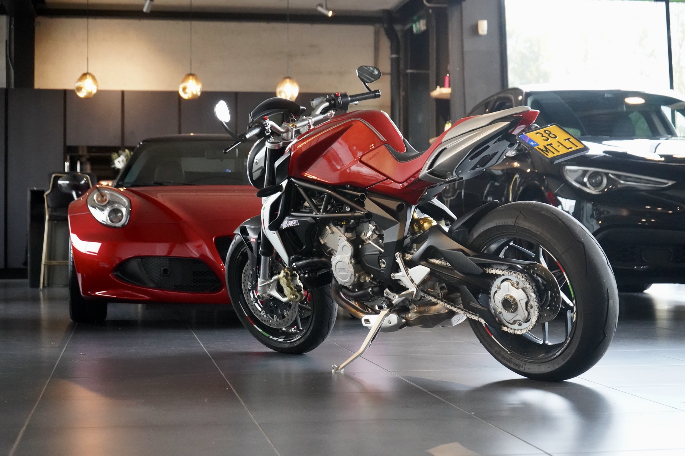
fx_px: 1256
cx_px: 342
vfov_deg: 20.6
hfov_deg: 30.5
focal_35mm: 66
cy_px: 228
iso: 12800
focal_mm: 66
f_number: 5.6
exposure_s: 1/160
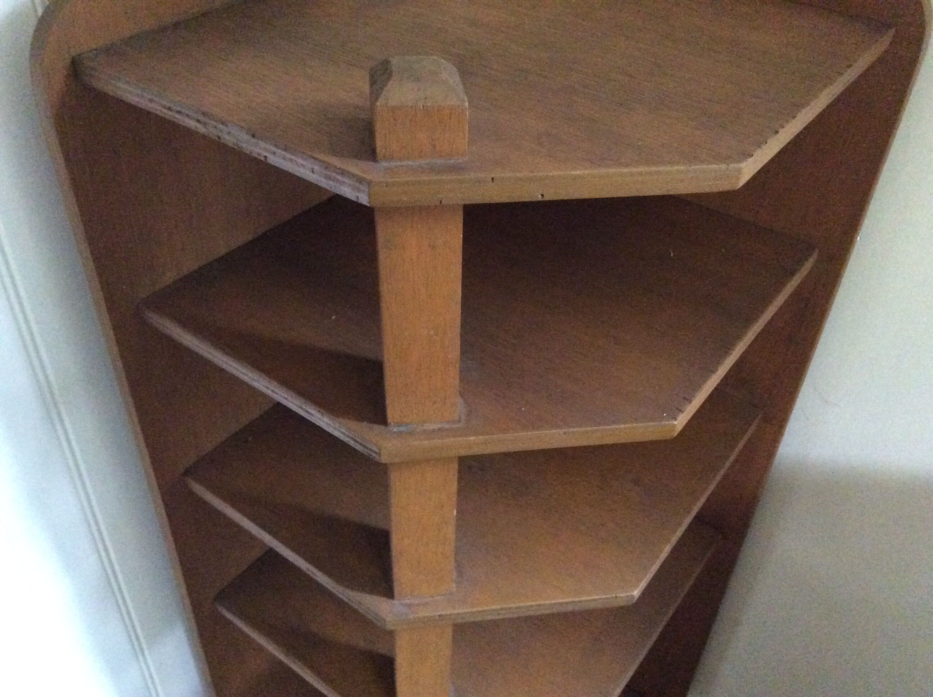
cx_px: 466
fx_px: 861
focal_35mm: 32
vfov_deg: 44.1
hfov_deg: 56.9
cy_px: 348
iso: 640
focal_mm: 3.3
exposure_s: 1/17
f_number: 2.4
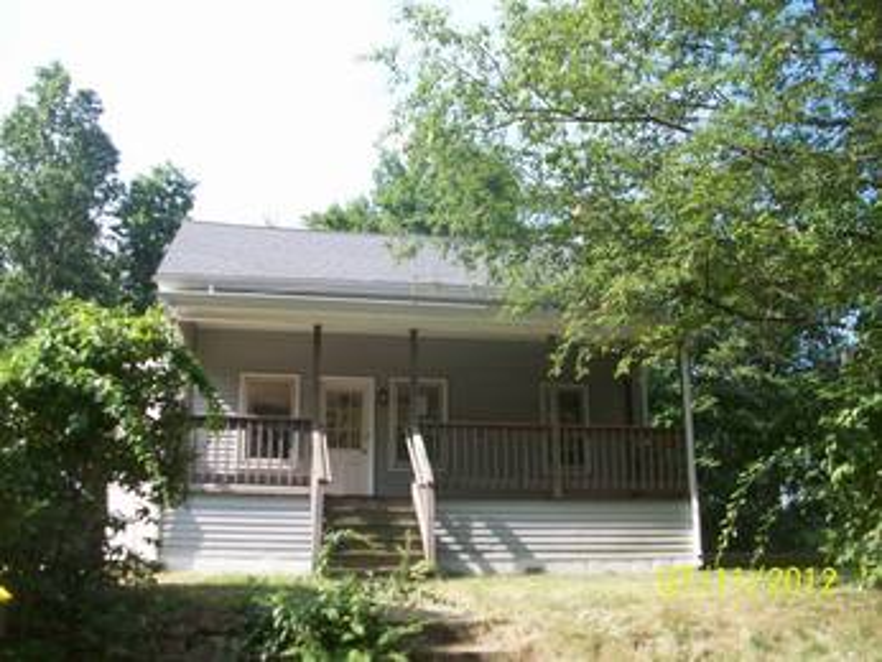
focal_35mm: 34
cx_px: 441
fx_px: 867
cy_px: 331
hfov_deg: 53.9
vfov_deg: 41.8
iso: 64
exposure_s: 1/328
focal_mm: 5.7
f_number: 2.8
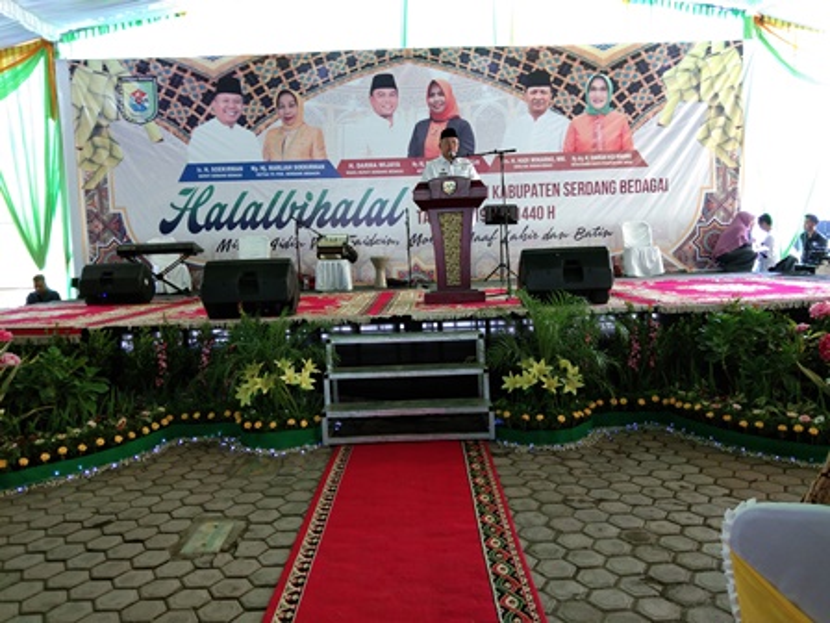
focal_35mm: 31
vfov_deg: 45.4
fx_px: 743
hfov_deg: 58.4
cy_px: 312
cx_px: 415
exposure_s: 1/25
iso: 100
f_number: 2.2
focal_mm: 3.69
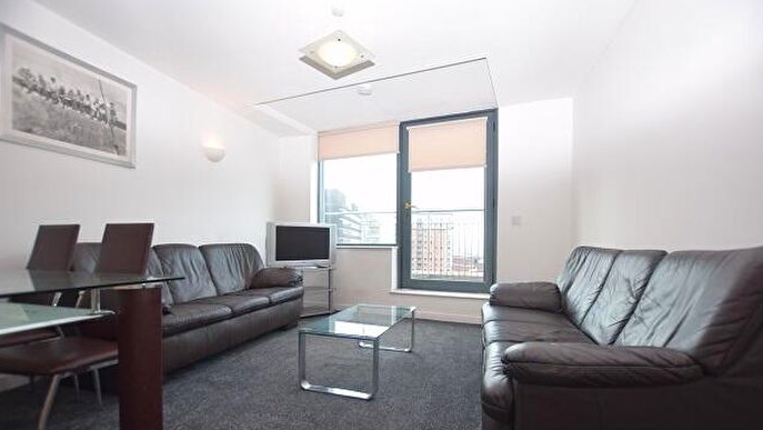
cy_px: 253
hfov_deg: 99.3
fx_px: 324
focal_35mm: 16
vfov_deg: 66.6
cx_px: 383
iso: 220
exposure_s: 1/125
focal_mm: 10
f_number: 3.5
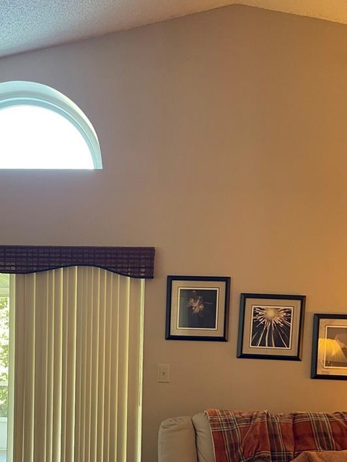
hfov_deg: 32.6
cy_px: 369
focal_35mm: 44
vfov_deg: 41.1
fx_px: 588
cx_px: 111
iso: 320
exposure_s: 1/60
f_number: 1.6
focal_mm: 4.2
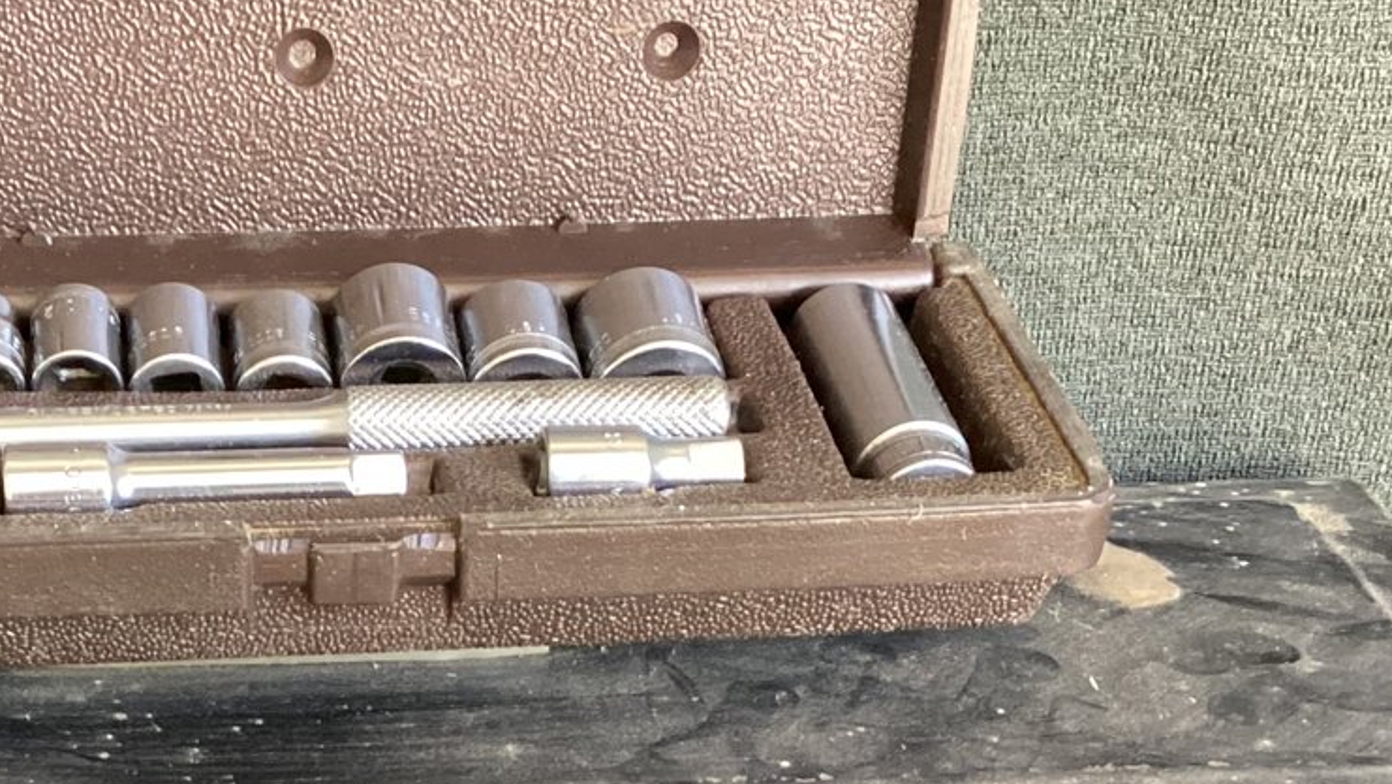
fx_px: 2547
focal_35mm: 69
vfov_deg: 17.2
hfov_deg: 30.1
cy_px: 751
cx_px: 362
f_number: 2.4
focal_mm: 3.3
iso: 400
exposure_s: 1/60
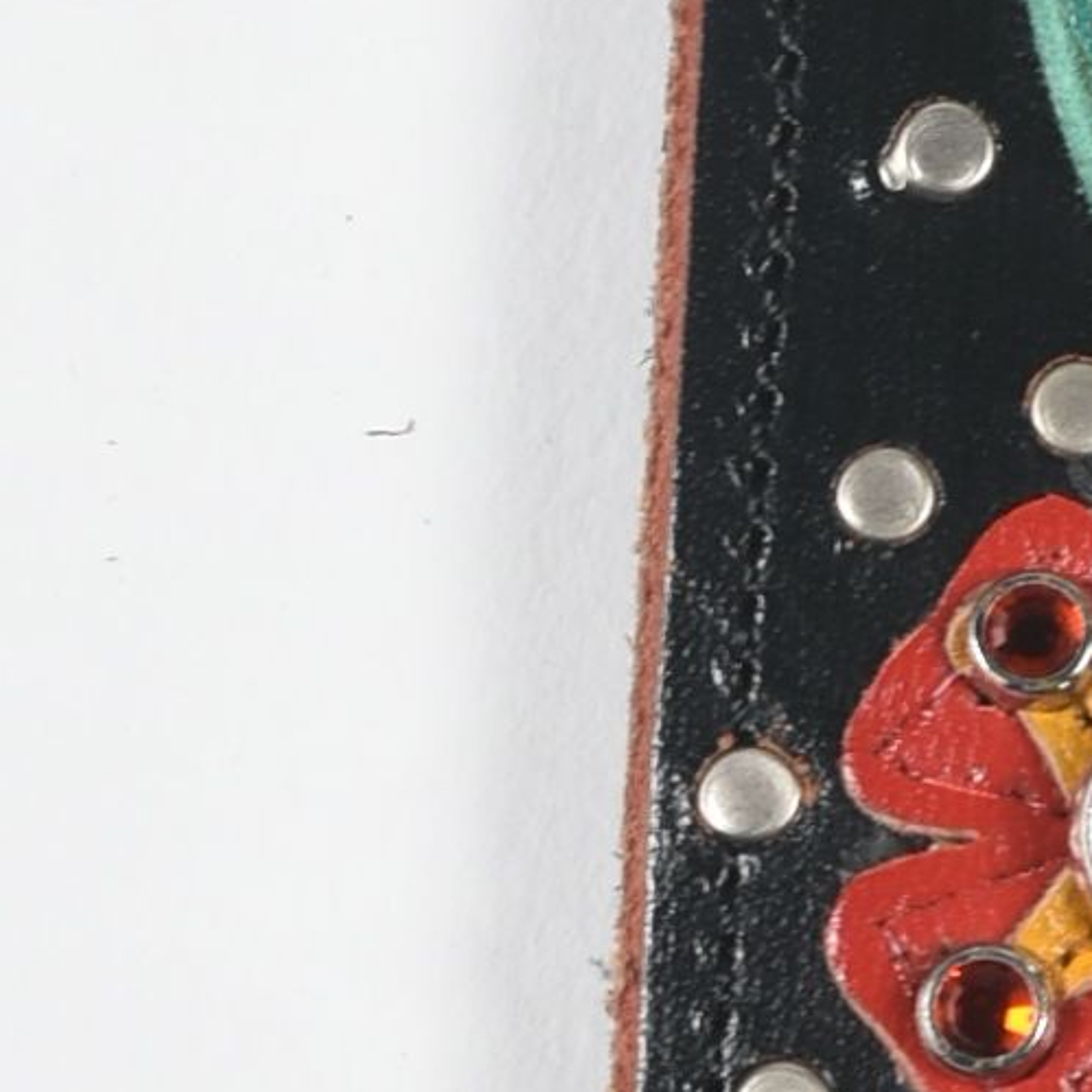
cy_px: 282
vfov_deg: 3.5
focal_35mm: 505
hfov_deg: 3.5
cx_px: 1659
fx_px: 18024
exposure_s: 1/125
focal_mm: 66
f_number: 11
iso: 200
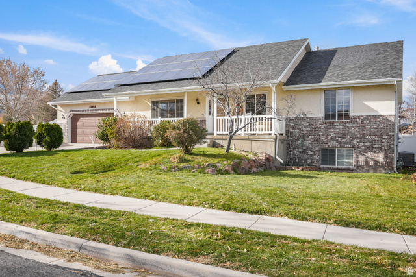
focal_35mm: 29
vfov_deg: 45.0
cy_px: 138
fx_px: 335
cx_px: 208
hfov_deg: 63.6
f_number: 9
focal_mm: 29
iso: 250
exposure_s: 1/320
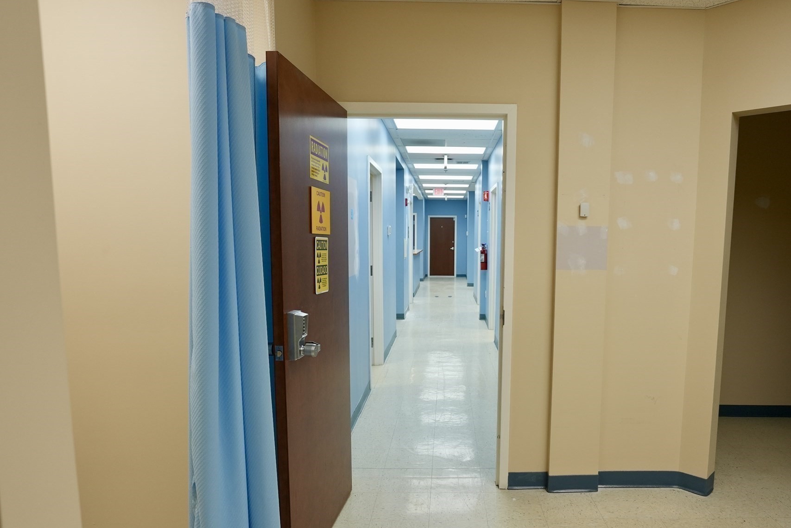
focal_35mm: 24
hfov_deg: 73.2
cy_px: 296
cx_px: 460
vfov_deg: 53.1
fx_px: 528
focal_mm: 20
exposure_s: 1/160
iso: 800
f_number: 4.5
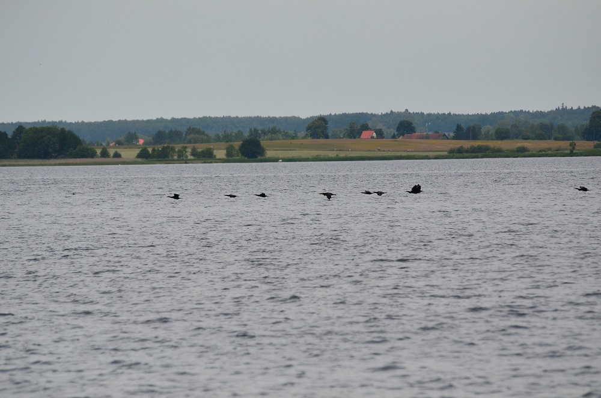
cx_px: 300
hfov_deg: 7.1
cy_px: 199
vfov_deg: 4.7
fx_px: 4872
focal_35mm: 292
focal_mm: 195
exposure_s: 1/8000
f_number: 5.3
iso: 640
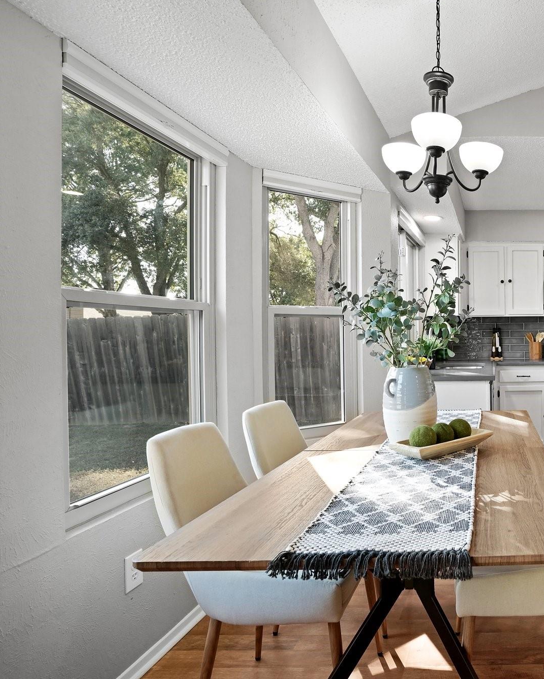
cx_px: 510
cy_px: 343
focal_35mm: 23
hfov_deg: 52.0
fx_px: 463
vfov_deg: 72.6
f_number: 8
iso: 1250
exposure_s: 1/15
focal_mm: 16
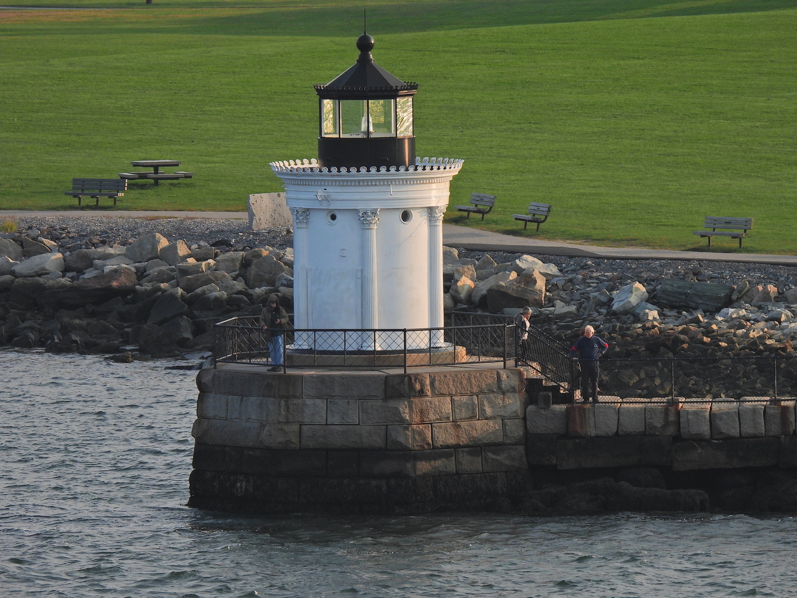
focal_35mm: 650
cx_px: 398
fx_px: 14966
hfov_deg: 3.1
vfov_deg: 2.3
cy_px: 299
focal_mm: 116
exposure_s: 1/500
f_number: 5.6
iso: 110
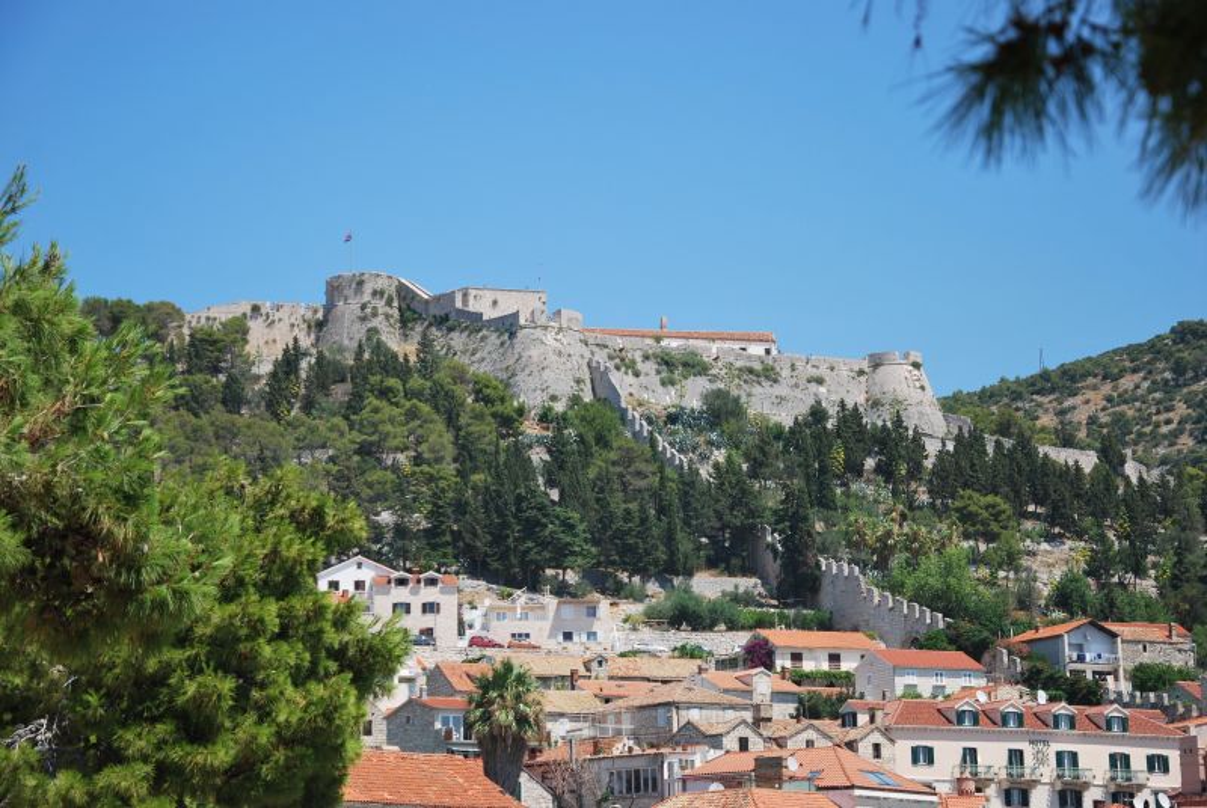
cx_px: 604
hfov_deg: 21.9
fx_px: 3123
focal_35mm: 93
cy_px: 404
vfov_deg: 14.8
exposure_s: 1/500
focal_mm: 62
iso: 125
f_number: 5.6
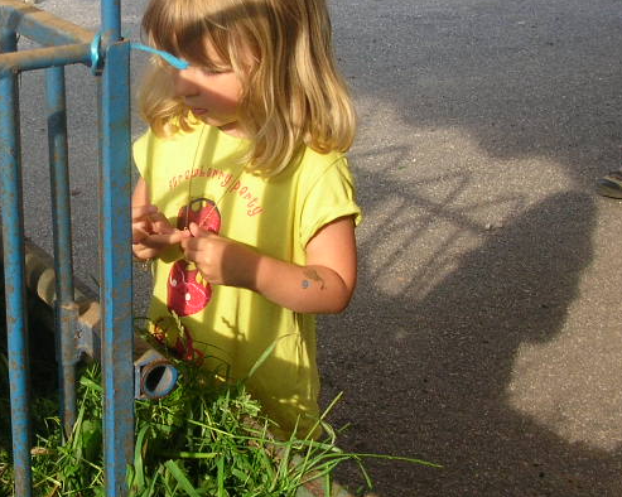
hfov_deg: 26.1
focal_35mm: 71
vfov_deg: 21.5
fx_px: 1307
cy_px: 177
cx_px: 95
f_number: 2.8
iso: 50
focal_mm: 5.8
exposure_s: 1/186
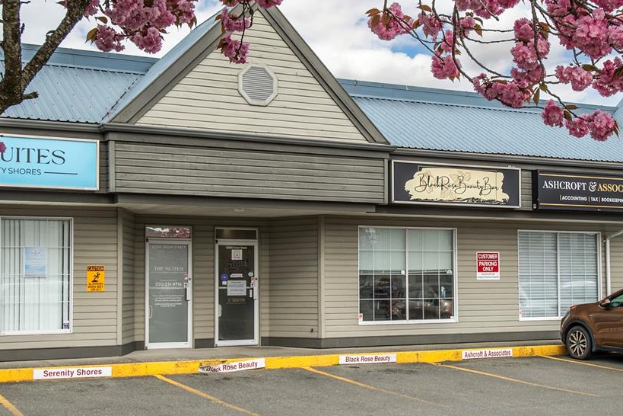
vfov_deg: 29.8
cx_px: 289
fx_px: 779
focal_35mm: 45
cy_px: 183
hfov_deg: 43.6
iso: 320
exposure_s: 1/800
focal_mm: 24
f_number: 8
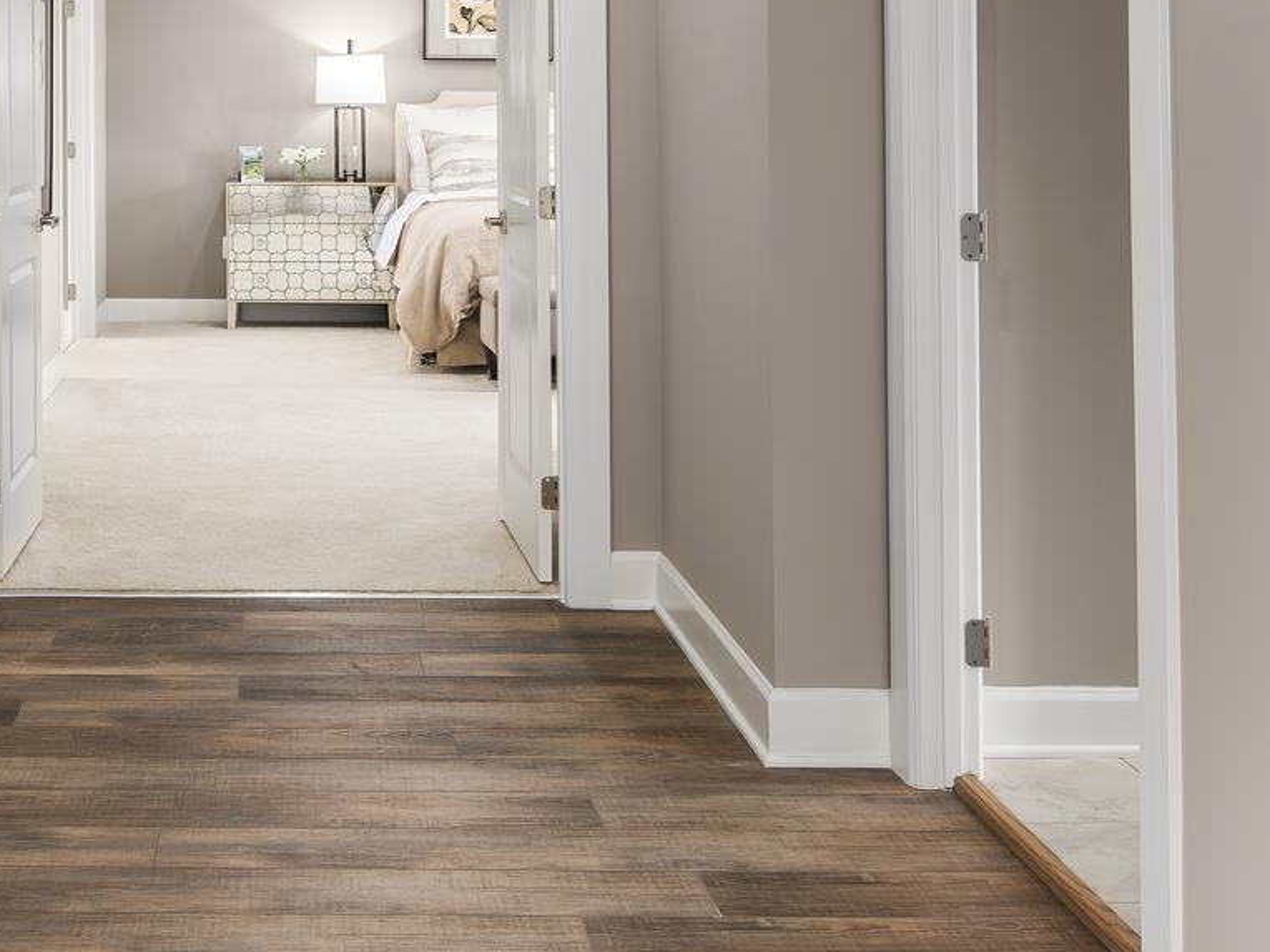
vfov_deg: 29.2
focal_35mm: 49
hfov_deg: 37.9
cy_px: 241
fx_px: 1798
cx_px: 308
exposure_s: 1/250
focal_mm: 19
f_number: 9
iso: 200
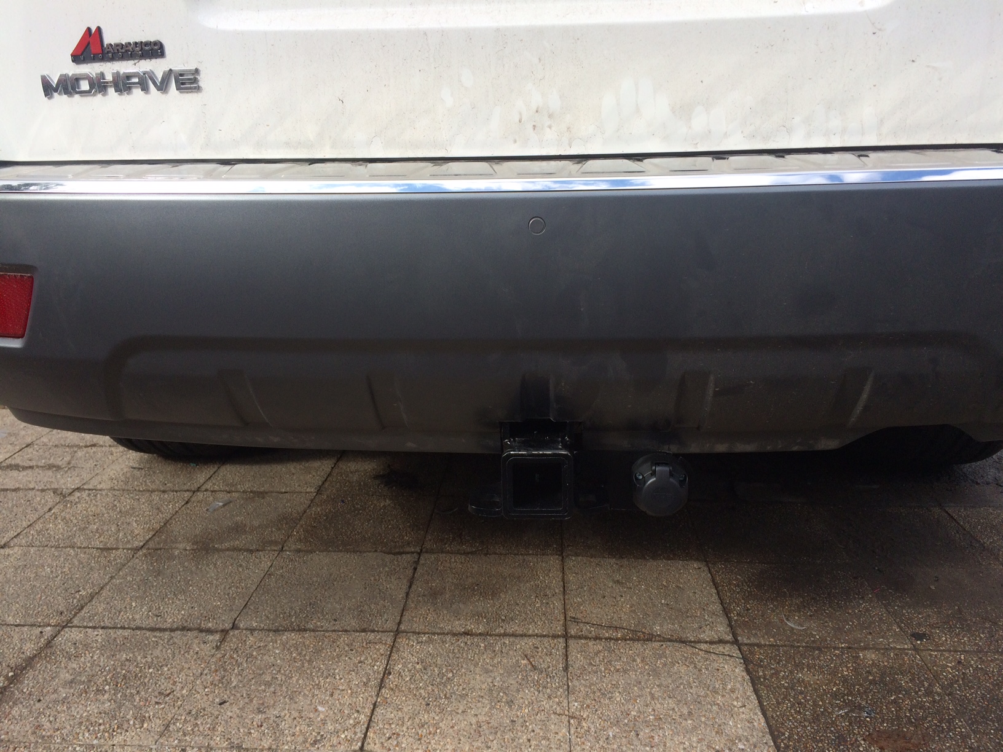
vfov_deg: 48.2
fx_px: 840
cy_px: 376
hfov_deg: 61.7
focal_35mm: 29
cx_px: 502
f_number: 2.2
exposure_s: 1/855
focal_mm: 4.15
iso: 32
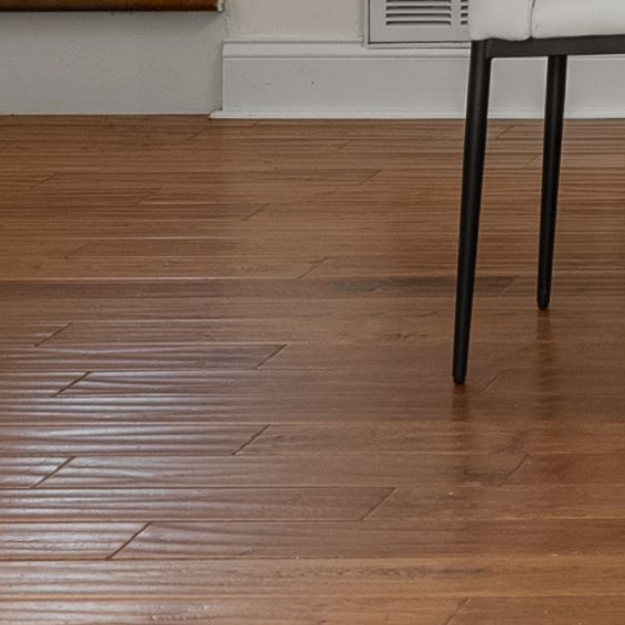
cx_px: 1485
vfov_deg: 9.6
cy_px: -526
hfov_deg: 9.2
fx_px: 3513
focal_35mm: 172
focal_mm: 27
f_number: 8
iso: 320
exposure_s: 1/4
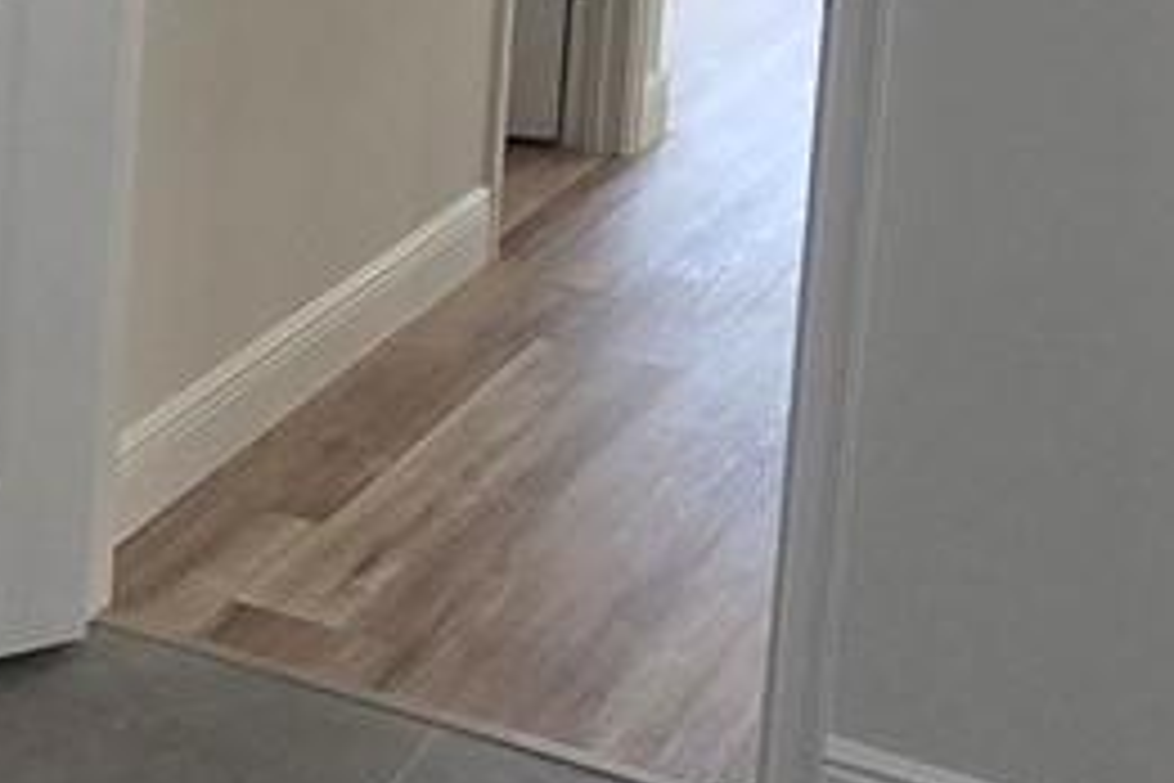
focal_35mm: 83
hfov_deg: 22.3
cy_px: -351
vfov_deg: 15.3
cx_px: -288
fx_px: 2707
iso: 80
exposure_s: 1/120
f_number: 2.2
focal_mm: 2.2
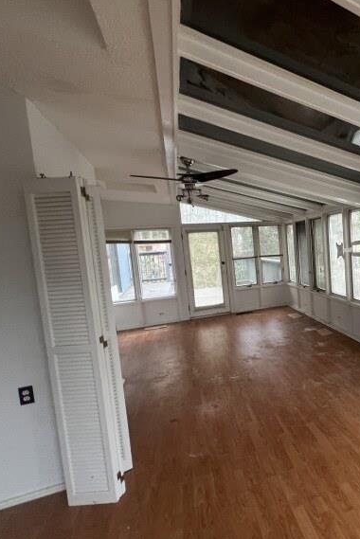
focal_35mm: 19
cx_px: 313
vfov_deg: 86.9
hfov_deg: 57.1
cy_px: 266
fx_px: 285
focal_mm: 1.57
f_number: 1.8
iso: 160
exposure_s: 1/60
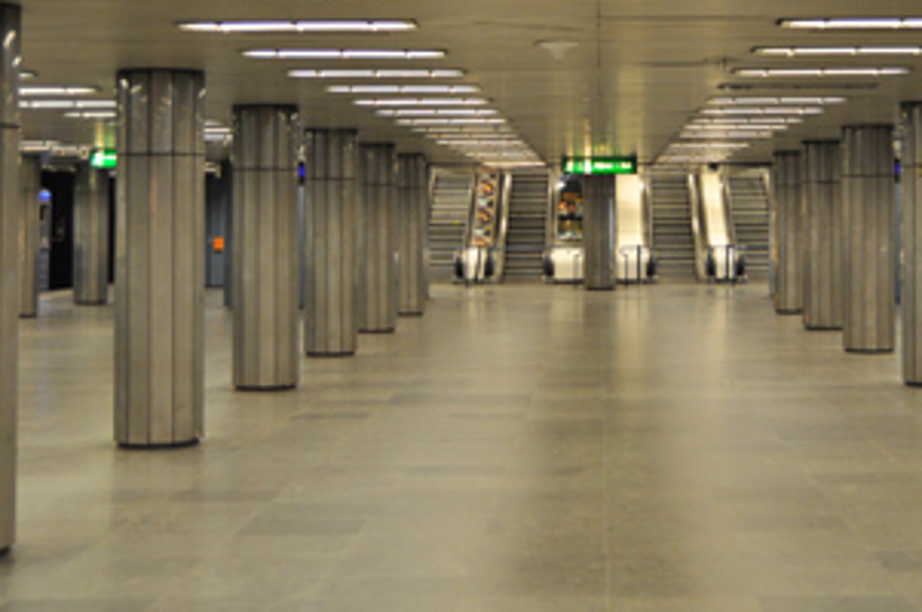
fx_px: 1688
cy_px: 110
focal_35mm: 66
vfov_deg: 20.3
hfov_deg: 30.4
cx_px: 594
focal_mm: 22
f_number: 3.2
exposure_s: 1/40
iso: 800
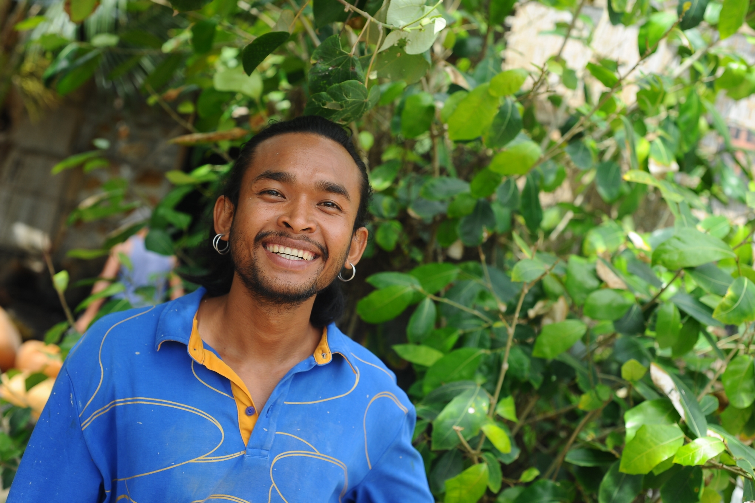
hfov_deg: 39.6
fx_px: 1048
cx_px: 378
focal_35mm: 50
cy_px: 252
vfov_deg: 27.0
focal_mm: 50
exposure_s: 1/400
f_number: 4.5
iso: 200
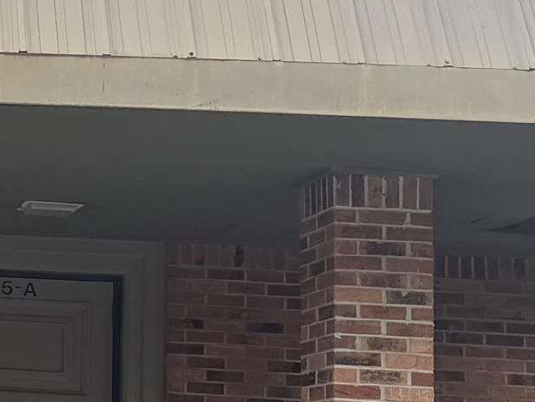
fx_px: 1855
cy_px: 217
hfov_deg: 14.4
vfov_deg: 12.4
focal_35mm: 120
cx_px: -434
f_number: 1.78
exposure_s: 1/1395
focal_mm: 6.76
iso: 80
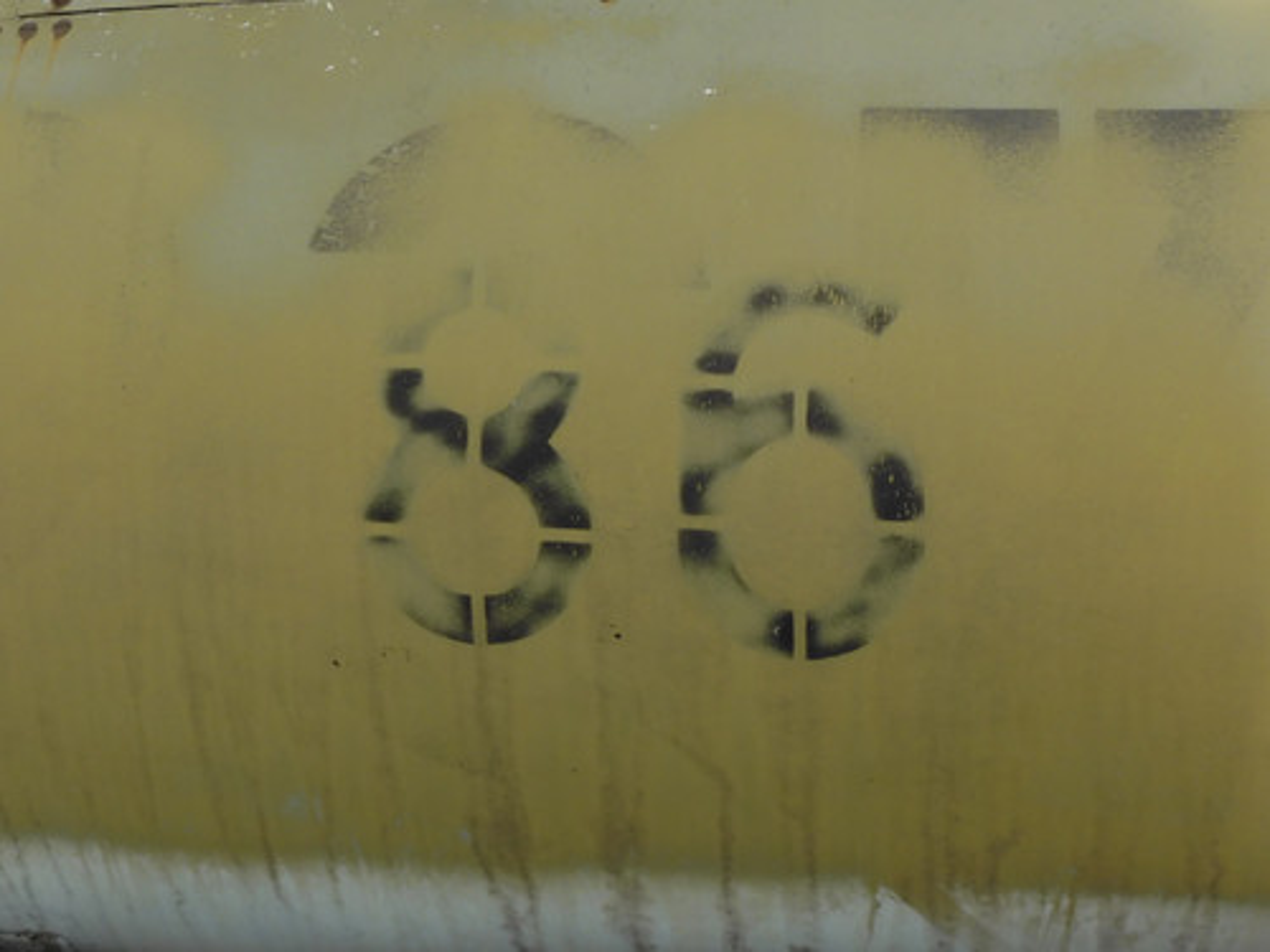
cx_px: 635
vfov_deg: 26.6
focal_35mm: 55
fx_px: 2018
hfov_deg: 34.9
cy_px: 476
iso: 80
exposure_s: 1/200
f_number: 10
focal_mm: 4.9
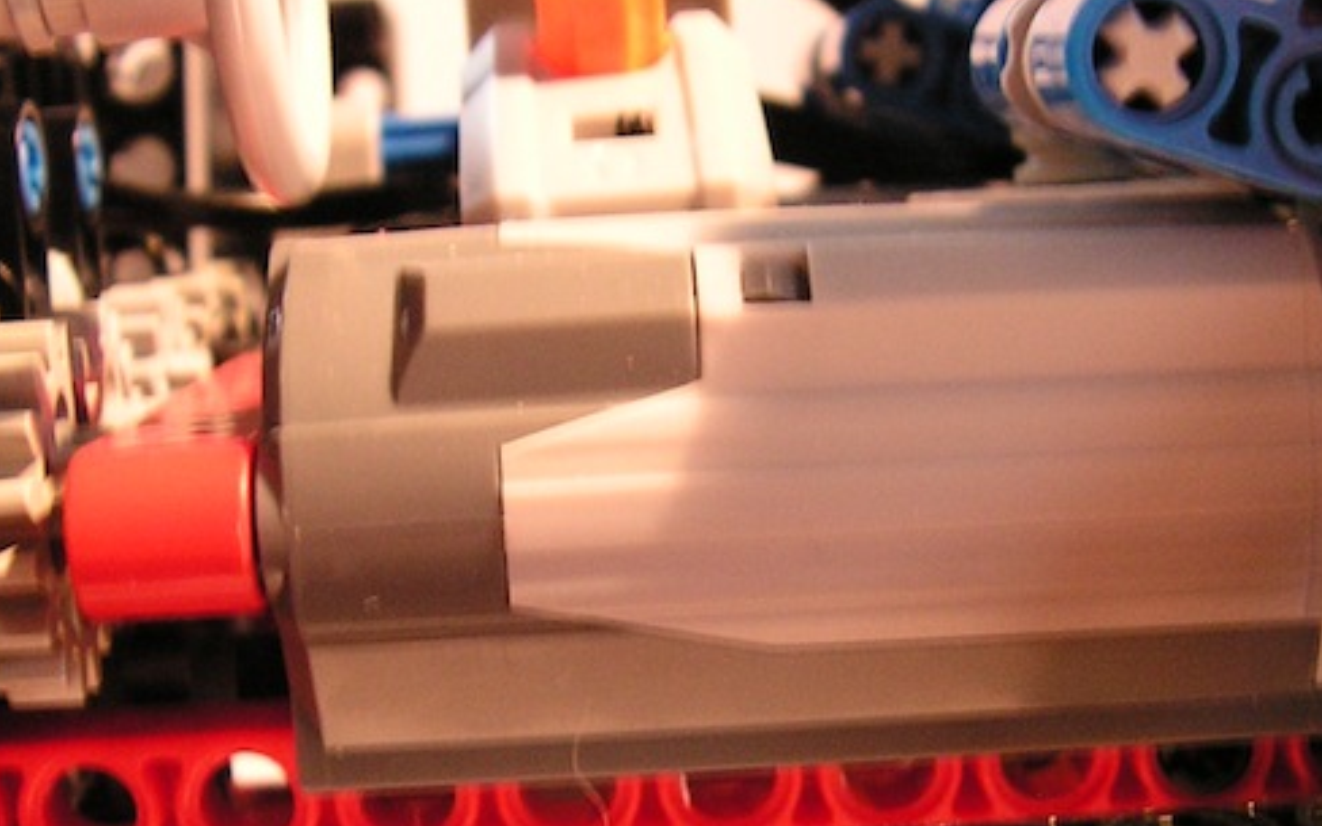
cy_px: 628
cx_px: 727
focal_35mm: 64
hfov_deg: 32.0
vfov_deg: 20.1
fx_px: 2306
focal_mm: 6
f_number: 3.2
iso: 200
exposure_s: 1/13
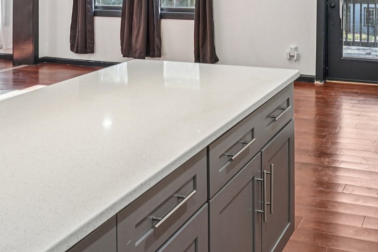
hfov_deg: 40.3
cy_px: -38
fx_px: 494
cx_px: 297
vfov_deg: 26.1
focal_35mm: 47
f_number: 8
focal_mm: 18
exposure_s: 1/50
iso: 800
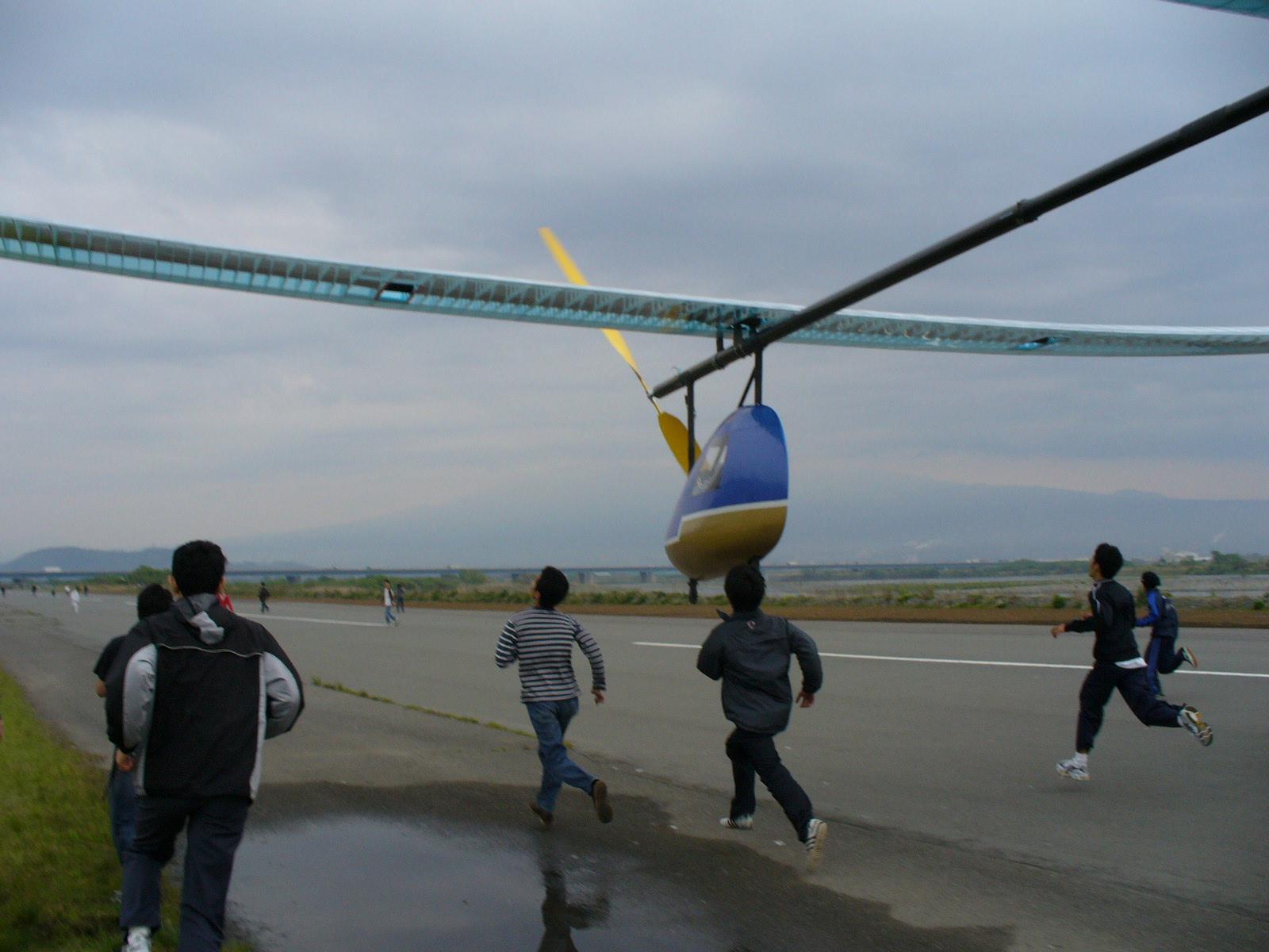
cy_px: 476
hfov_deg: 50.1
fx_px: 1356
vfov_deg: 38.7
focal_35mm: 37
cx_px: 634
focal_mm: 6.1
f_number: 5.6
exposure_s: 1/250
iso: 80
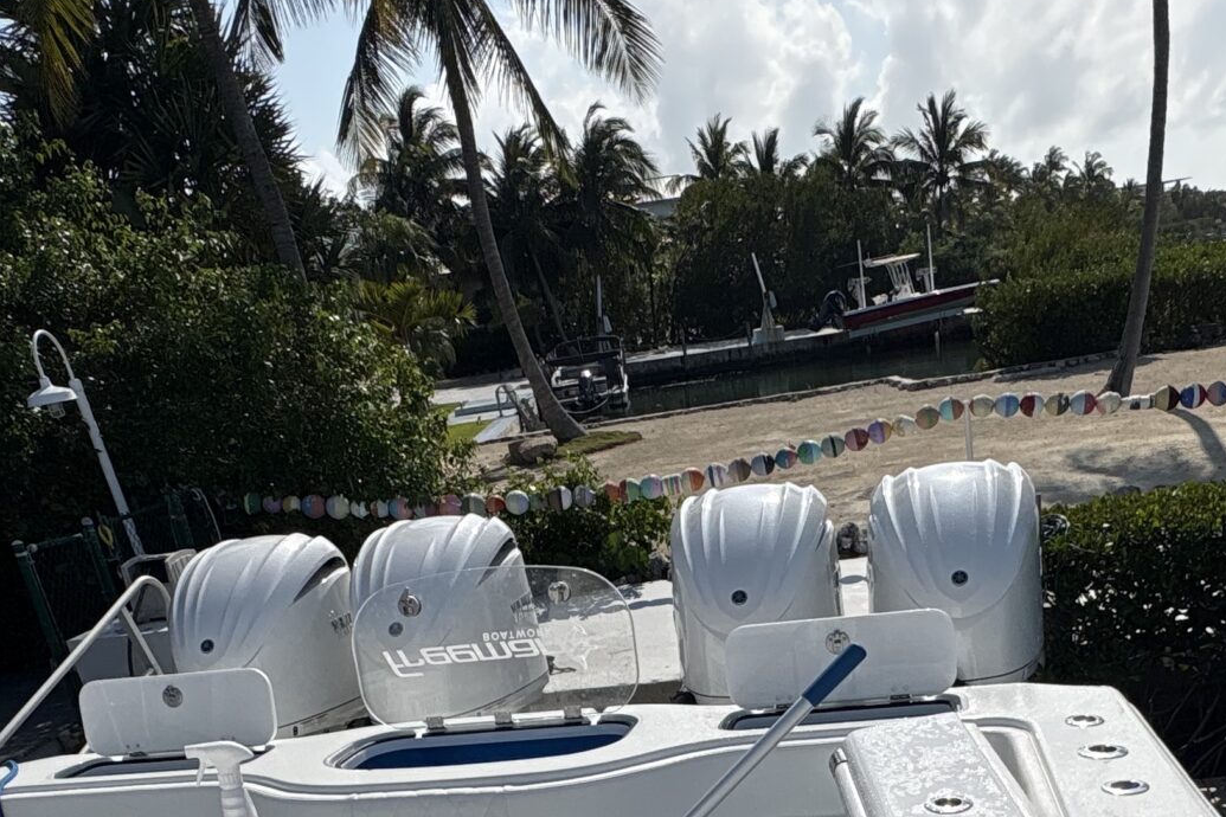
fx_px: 1226
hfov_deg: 52.9
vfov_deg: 32.5
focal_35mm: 36
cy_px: 893
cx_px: 719
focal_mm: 2.22
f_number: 2.2
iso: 50
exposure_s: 1/5650
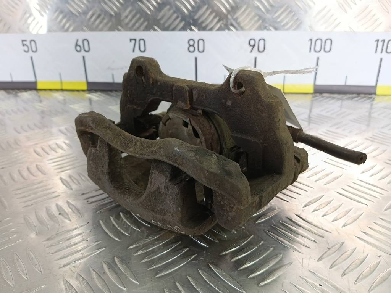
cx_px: 196
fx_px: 305
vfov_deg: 51.4
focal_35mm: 27
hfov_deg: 65.3
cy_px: 146
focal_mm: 4.11
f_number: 1.6
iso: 121
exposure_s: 1/50
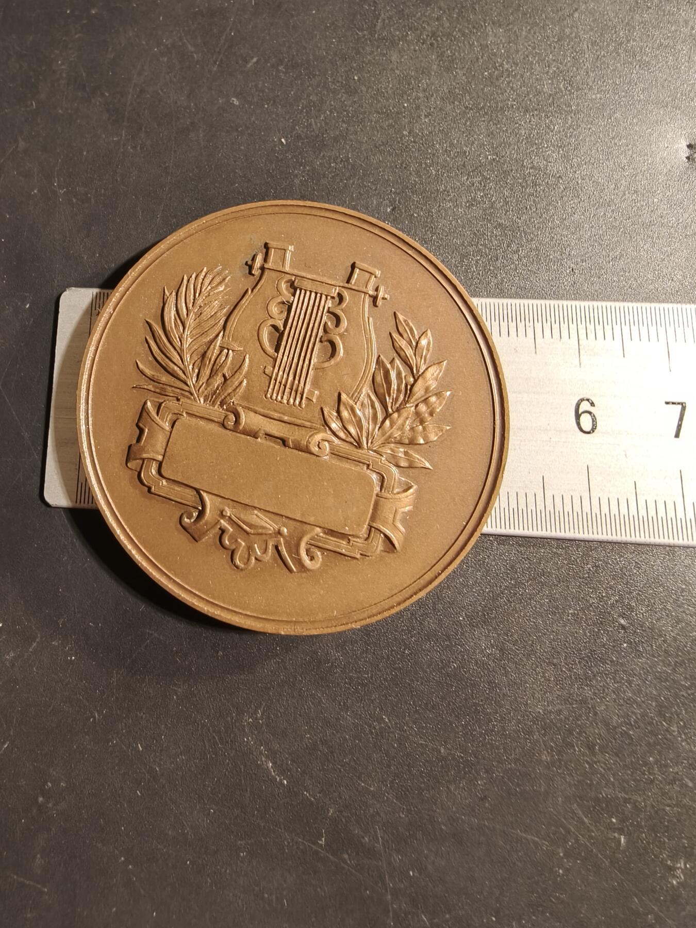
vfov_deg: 73.9
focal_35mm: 23
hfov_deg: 58.9
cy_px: 464
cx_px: 348
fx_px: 617
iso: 160
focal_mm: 2.32
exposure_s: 1/65.9
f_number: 2
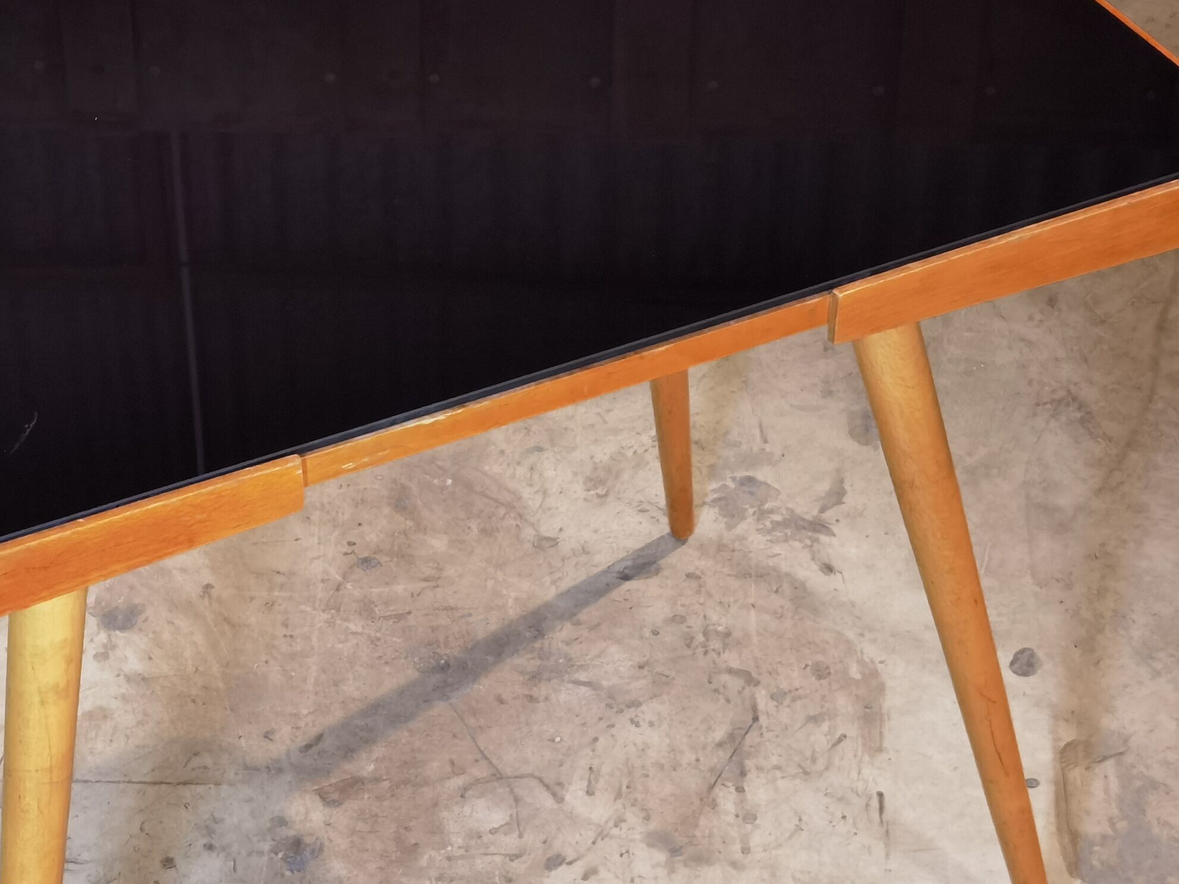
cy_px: 562
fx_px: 3235
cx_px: 438
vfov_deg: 15.5
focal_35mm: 95
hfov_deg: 20.6
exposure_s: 1/50
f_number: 1.9
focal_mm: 6.71
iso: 200
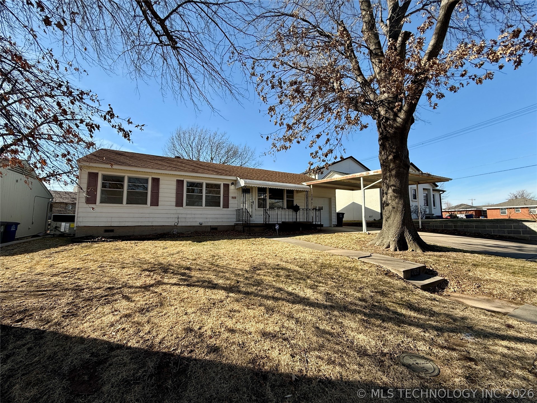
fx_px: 217
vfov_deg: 85.7
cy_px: 202
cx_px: 268
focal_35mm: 14
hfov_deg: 102.1
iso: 64
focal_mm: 2.22
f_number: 2.2
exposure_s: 1/1285
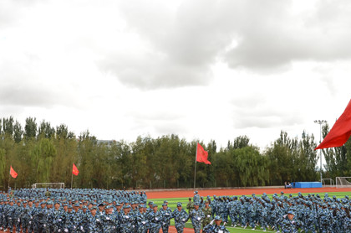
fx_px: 542
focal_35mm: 56
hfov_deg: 35.9
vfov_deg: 24.1
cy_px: 152
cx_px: 173
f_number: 5.6
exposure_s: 1/125
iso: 100
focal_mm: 25
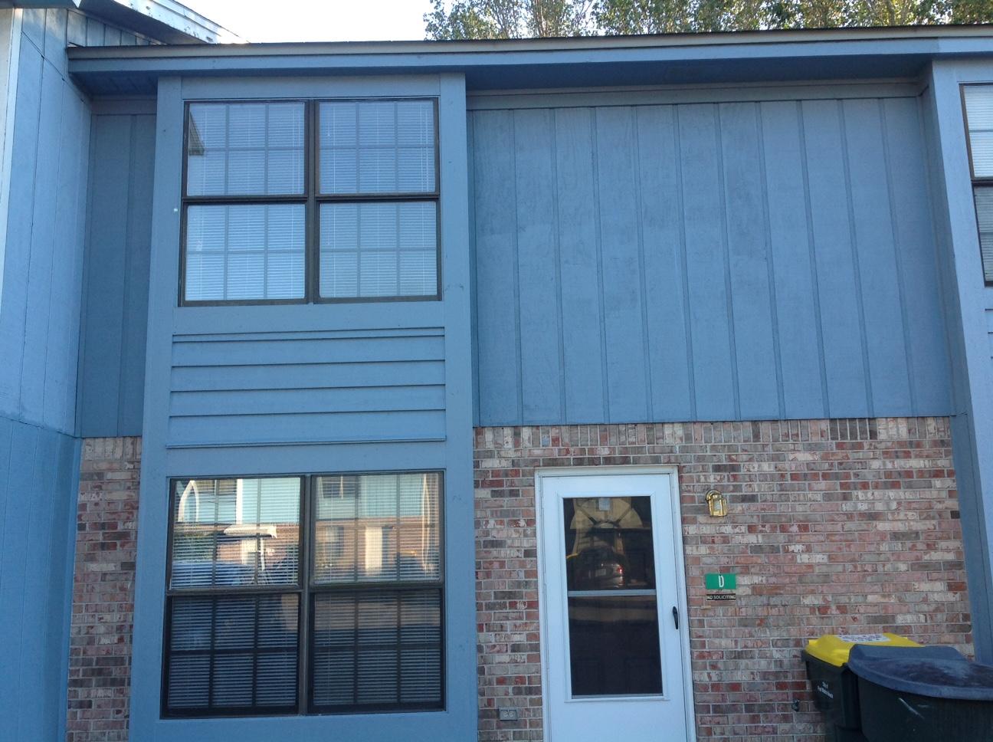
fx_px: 1003
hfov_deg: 52.7
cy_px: 371
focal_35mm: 35
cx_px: 496
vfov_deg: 40.6
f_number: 2.4
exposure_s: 1/163
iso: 50
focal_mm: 4.28
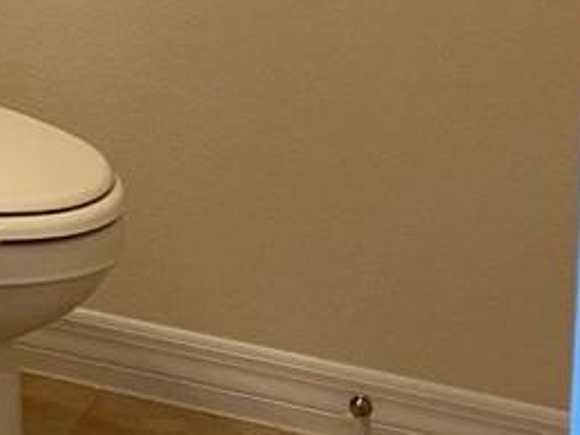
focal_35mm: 160
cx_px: -671
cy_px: -491
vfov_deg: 8.7
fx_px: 2681
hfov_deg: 11.0
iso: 100
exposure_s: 1/120
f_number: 1.8
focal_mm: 4.25
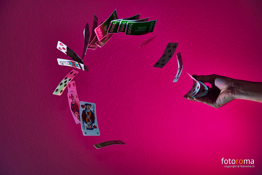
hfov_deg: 50.7
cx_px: 131
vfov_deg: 35.1
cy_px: 88
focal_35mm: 38
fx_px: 277
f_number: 4
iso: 100
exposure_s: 1/160
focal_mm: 38
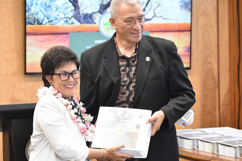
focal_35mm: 173
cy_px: 86
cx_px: 111
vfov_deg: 7.9
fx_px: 1163
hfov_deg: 11.9
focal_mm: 92
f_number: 4.8
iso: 2000
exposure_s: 1/125
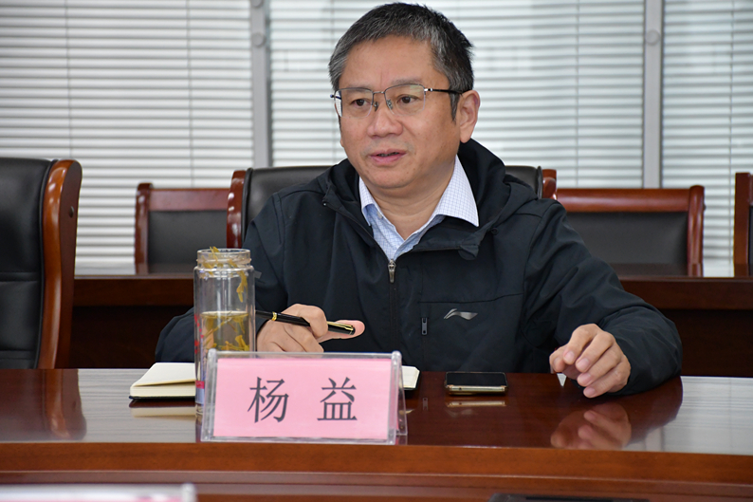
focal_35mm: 136
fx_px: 2844
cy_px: 252
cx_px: 376
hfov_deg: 15.1
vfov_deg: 10.1
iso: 2800
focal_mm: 90
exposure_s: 1/125
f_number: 5.3
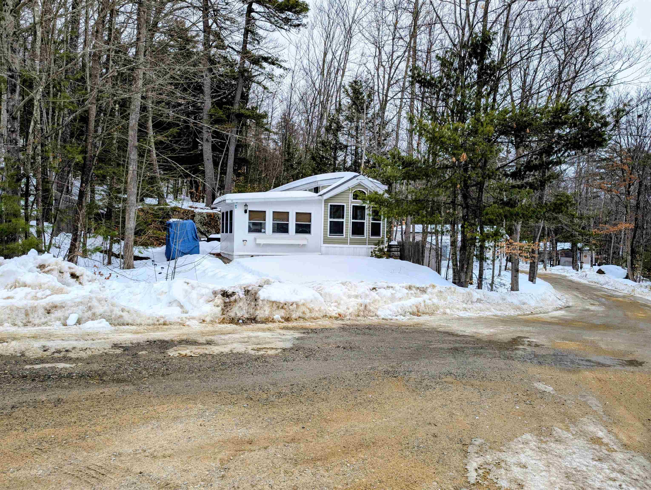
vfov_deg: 56.9
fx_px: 452
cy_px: 245
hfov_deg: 71.5
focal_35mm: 24
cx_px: 326
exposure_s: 1/709
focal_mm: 6.9
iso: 19
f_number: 1.68
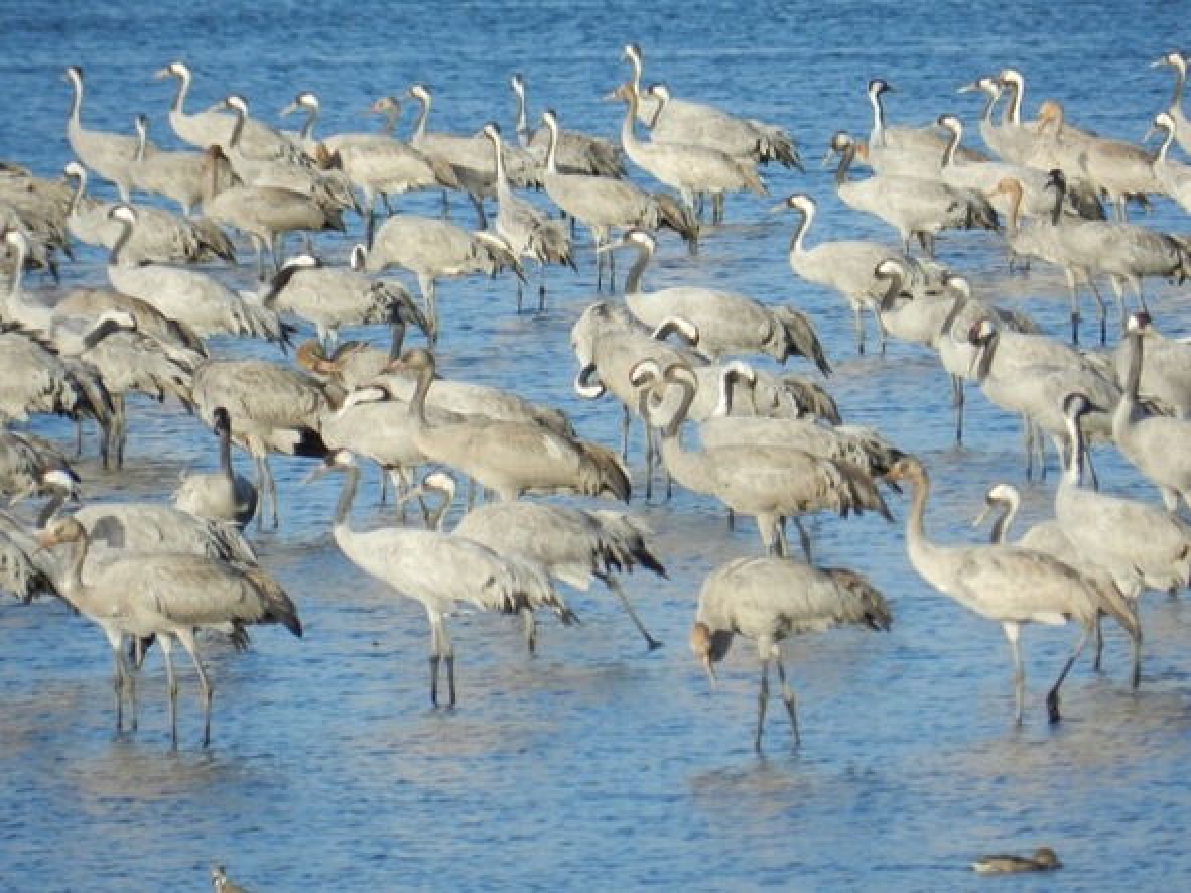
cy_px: 446
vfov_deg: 1.8
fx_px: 27863
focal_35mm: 810
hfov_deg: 2.4
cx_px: 596
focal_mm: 144
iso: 160
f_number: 5.7
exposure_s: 1/400
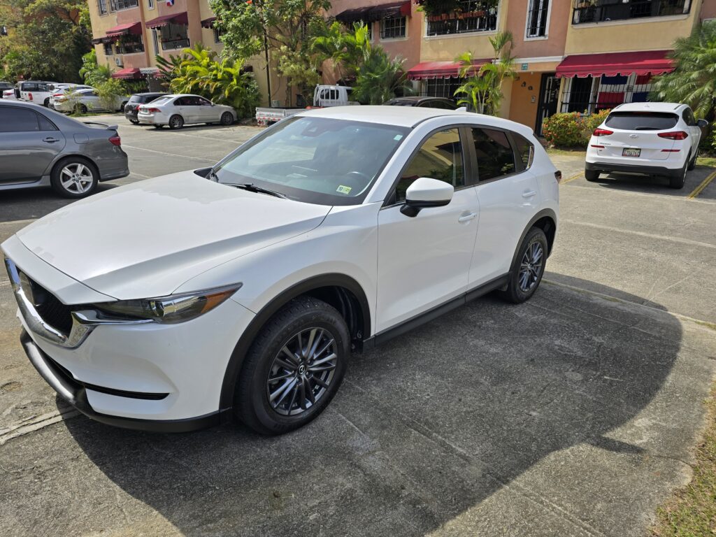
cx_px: 358
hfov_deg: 73.9
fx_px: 476
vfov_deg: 58.9
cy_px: 268
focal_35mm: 23
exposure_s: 1/957
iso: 12
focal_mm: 6.3
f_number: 1.7
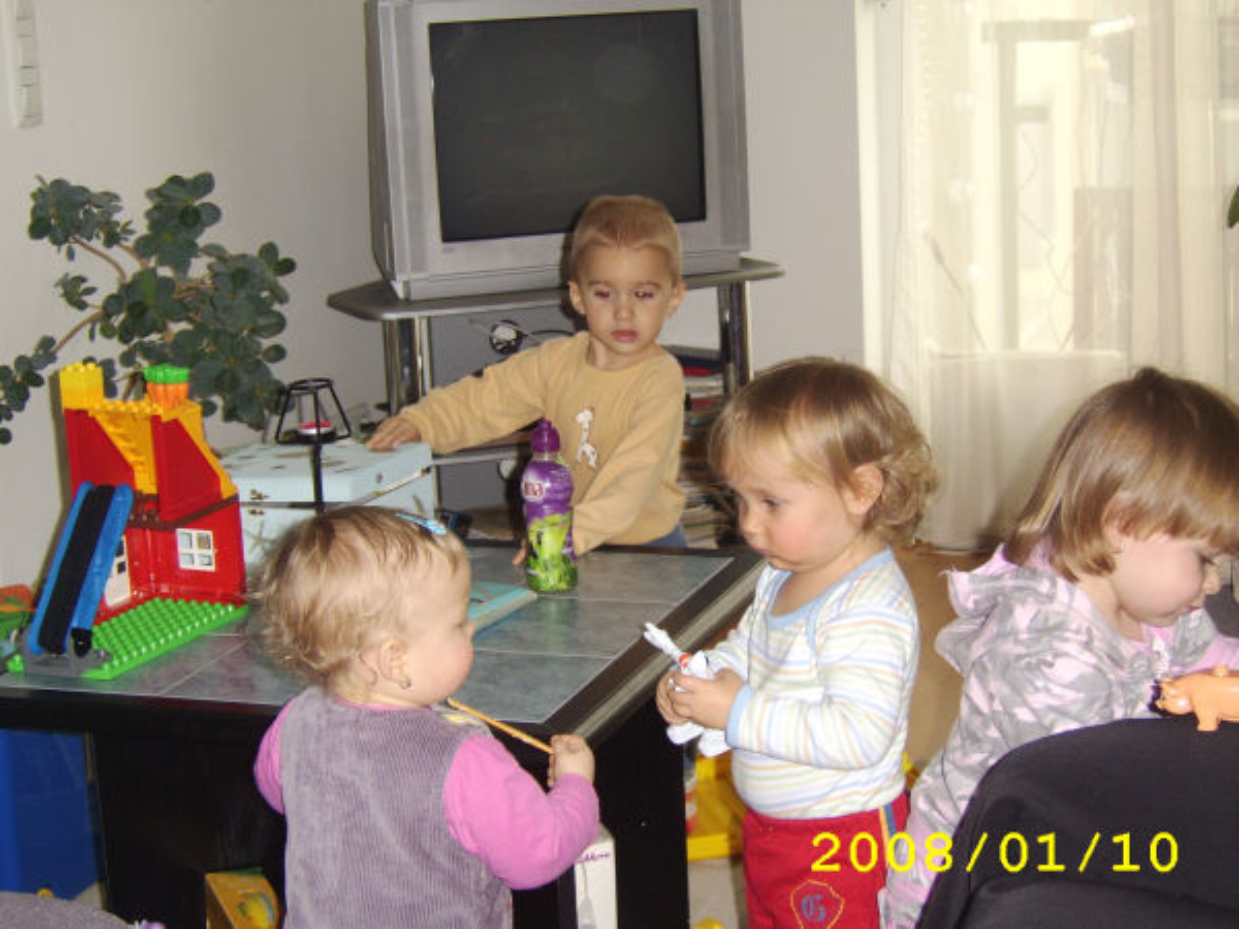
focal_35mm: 54
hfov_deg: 35.5
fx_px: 1933
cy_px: 464
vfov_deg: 27.0
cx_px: 620
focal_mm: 14.04
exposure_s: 1/60
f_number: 3.5
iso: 200
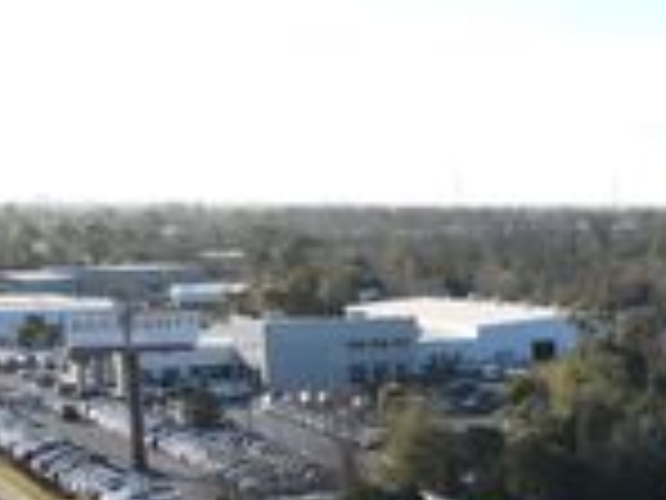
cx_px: 909
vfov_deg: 17.6
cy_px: 534
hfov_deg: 21.4
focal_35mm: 81
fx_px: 1558
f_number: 2.8
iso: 100
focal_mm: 4.5
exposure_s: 1/400
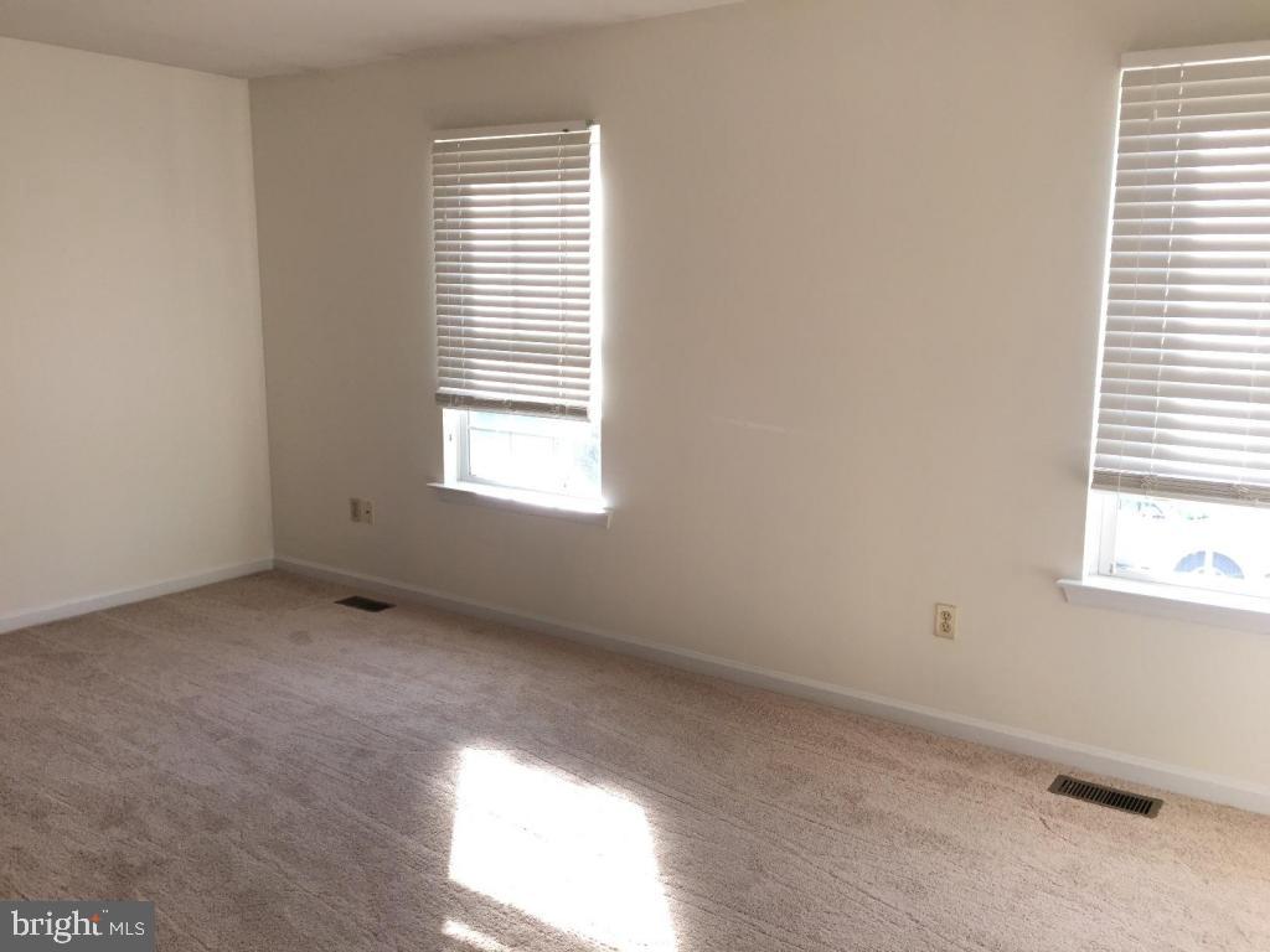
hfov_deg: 61.7
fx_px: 1064
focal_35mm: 29
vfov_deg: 48.2
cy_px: 476
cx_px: 635
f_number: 2.2
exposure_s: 1/120
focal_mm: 4.15
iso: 50
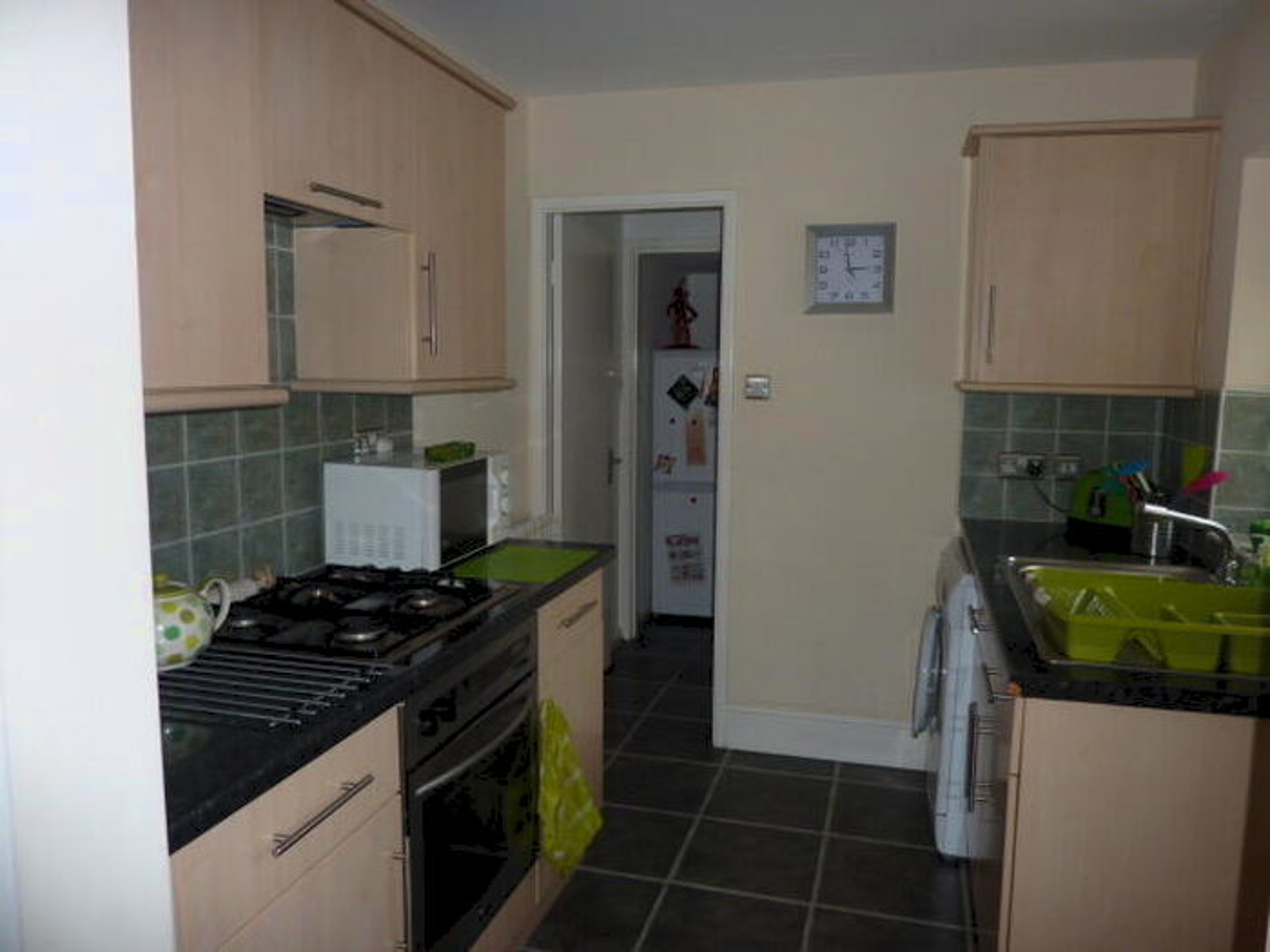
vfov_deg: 54.9
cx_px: 635
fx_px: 917
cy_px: 476
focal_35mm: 25
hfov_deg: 69.4
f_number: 3.3
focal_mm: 4.1
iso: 125
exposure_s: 1/30
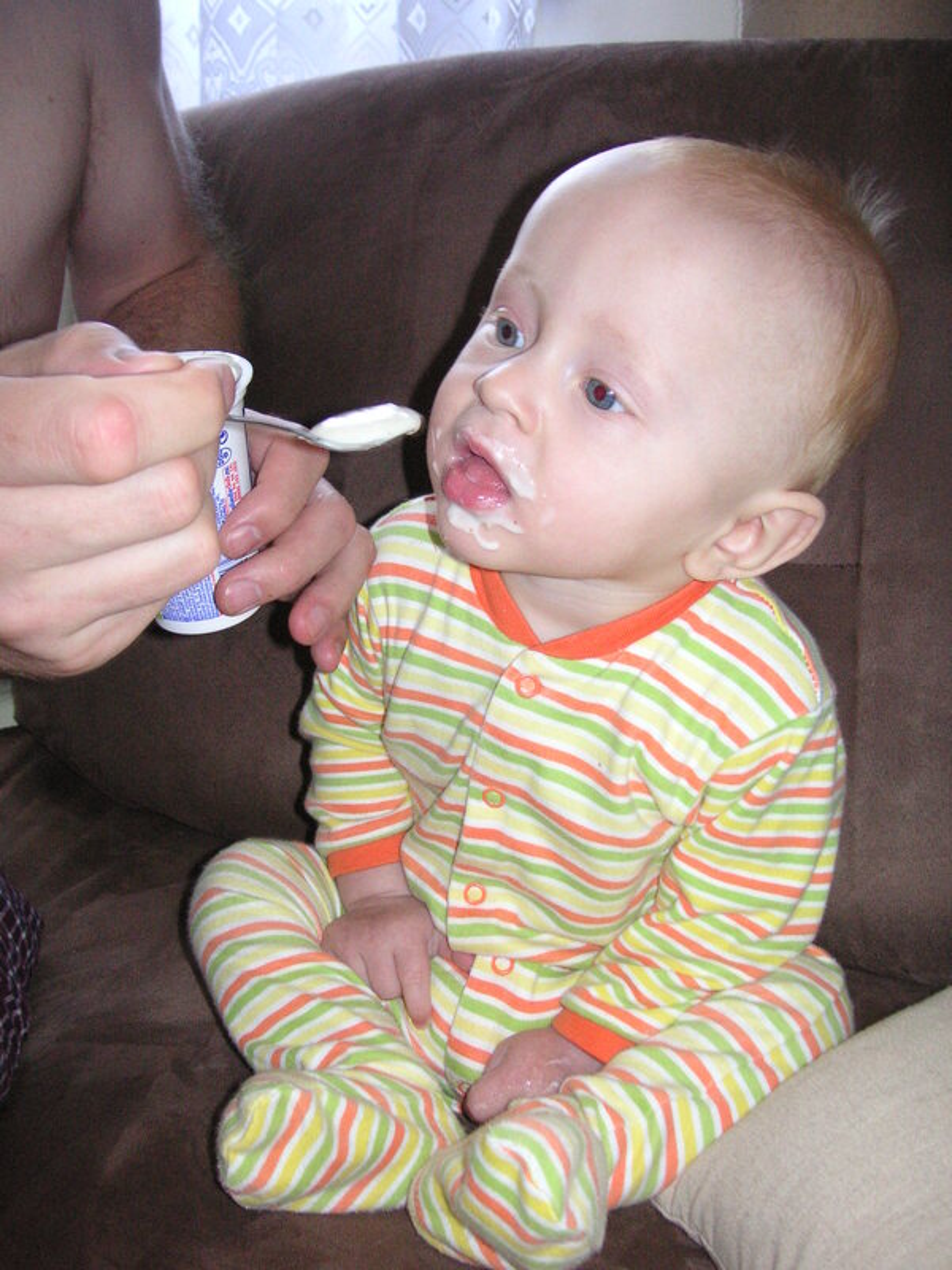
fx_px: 1357
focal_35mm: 37
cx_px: 476
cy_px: 635
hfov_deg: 38.7
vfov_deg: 50.1
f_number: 2.8
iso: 160
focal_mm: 6.1
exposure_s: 1/45
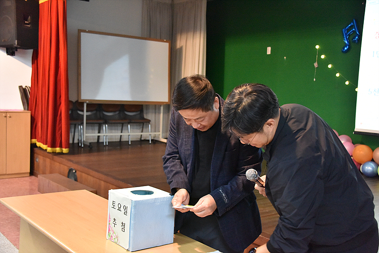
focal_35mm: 42
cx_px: 190
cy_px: 126
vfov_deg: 31.9
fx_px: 442
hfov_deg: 46.4
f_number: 4.5
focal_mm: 42
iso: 7200
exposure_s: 1/125
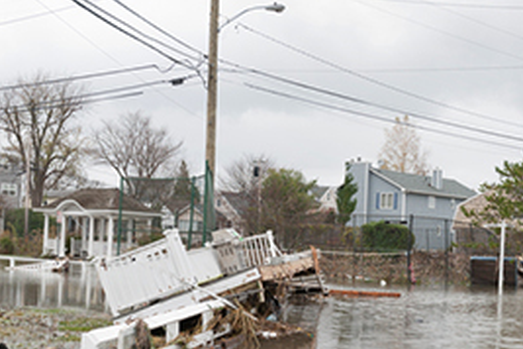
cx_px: 233
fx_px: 930
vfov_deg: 21.2
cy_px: 233
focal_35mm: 64
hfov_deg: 31.4
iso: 100
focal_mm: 38
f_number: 6.3
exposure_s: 1/160
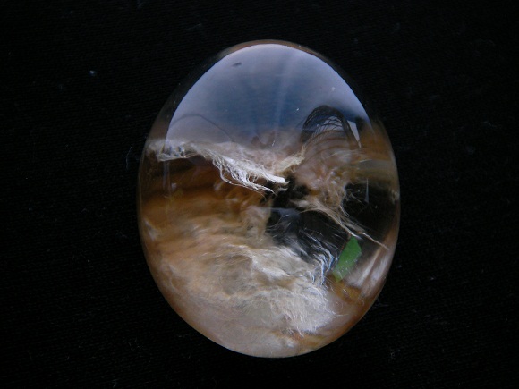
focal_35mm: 83
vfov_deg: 17.8
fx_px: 1244
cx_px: 260
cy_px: 194
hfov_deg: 23.6
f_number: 3.9
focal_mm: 13.8
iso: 100
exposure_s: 1/5.5
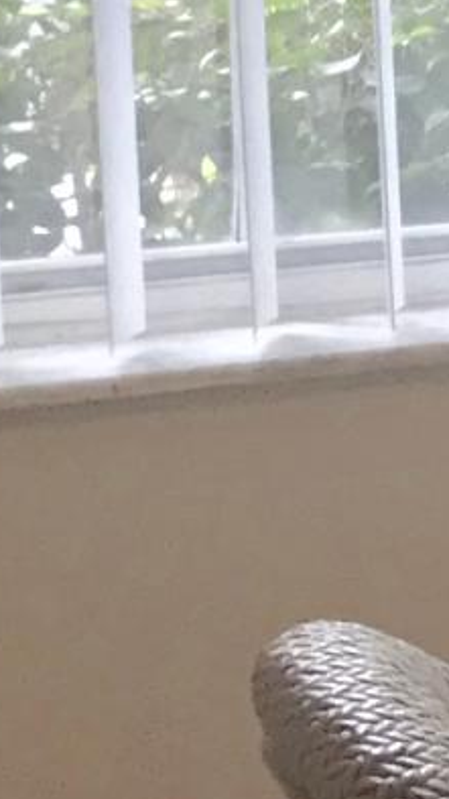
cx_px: 2367
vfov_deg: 9.2
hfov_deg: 4.4
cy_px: -39
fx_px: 4933
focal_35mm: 233
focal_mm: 3.99
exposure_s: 1/120
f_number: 1.8
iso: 32
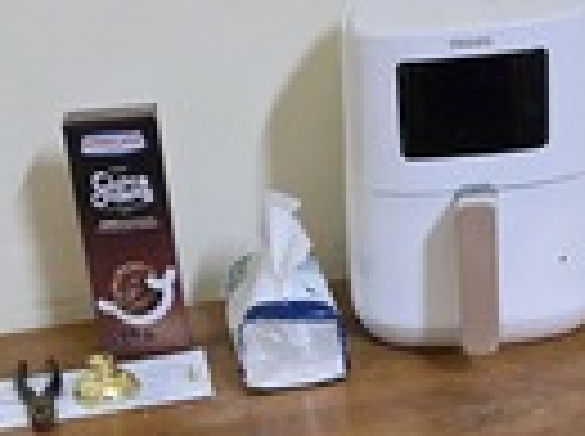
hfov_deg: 24.2
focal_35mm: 81
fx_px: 1366
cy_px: 650
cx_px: 286
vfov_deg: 16.6
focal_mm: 6.3
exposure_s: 1/100
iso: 2000
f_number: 1.7
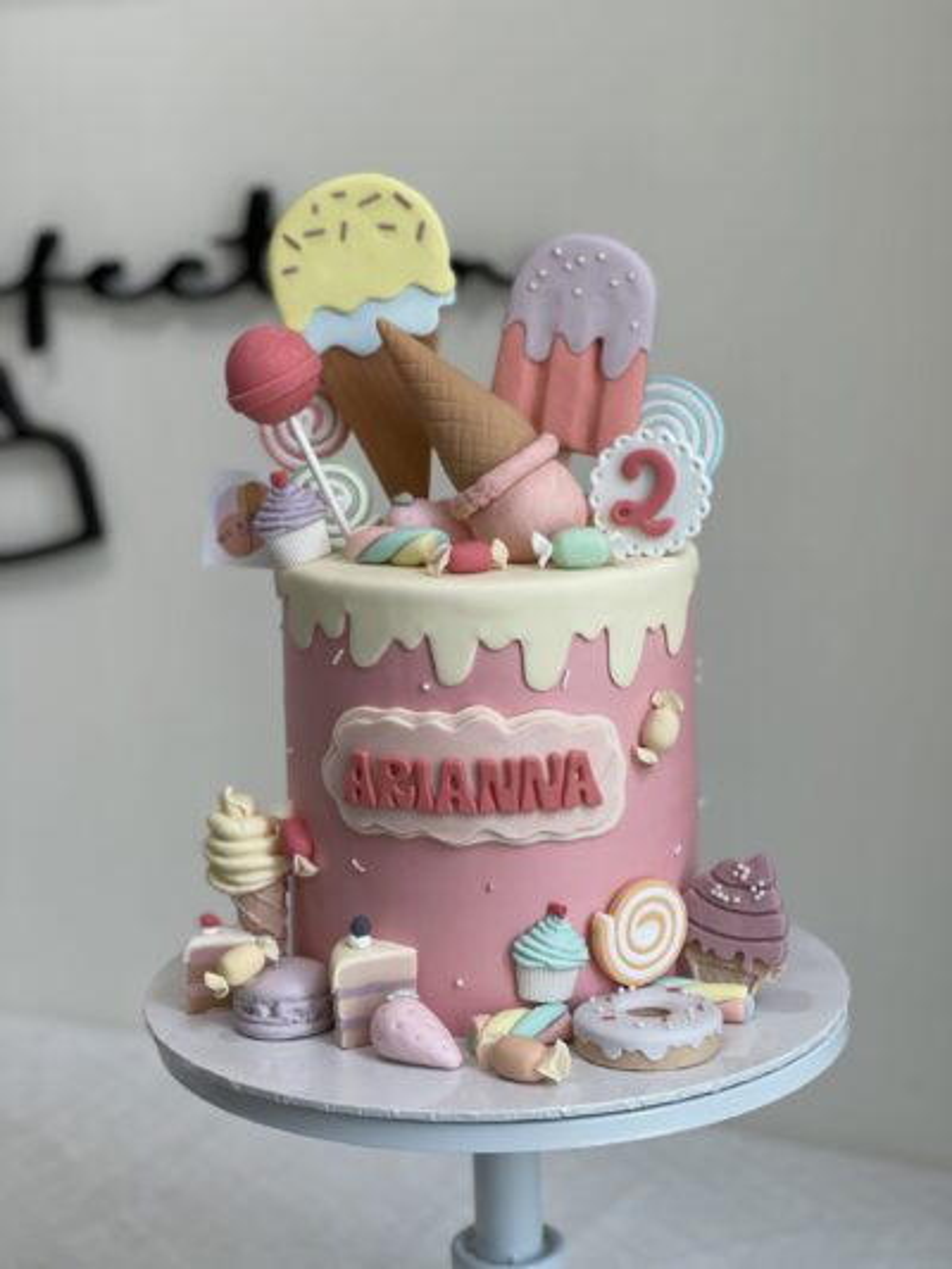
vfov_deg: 30.3
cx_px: 476
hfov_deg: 22.9
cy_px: 634
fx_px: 2346
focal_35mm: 64
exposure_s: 1/100
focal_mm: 7.5
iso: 40
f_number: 2.2
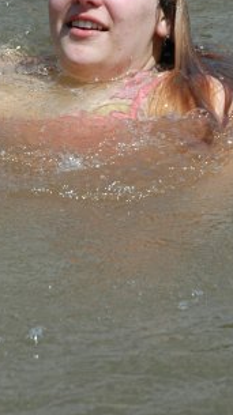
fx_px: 6805
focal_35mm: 618
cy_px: 105
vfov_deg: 3.5
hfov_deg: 2.0
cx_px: 81
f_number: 7.1
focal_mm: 200
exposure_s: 1/800
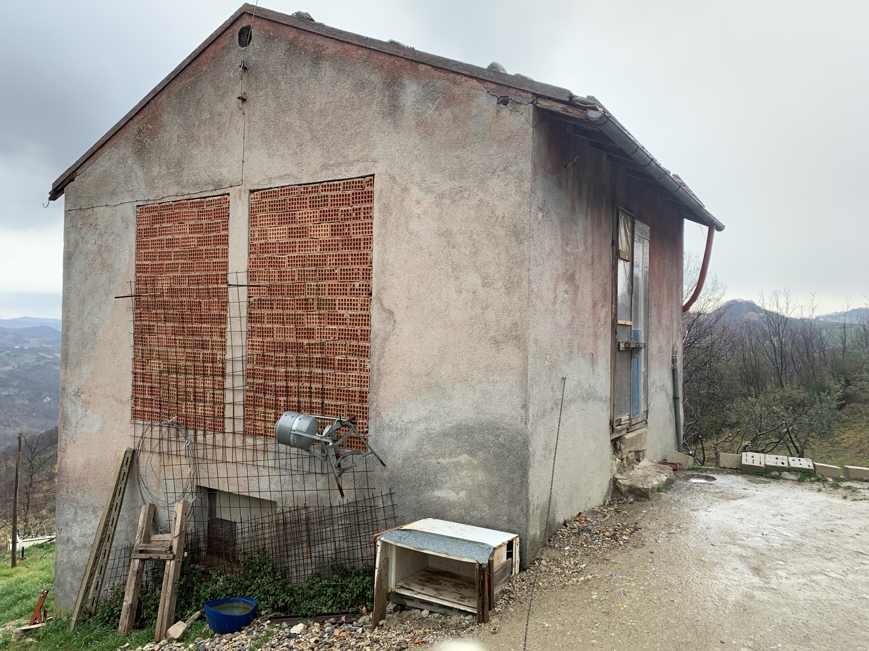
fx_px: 653
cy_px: 326
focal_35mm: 26
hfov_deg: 67.3
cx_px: 434
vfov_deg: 53.1
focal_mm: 4.25
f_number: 1.8
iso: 25
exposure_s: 1/124
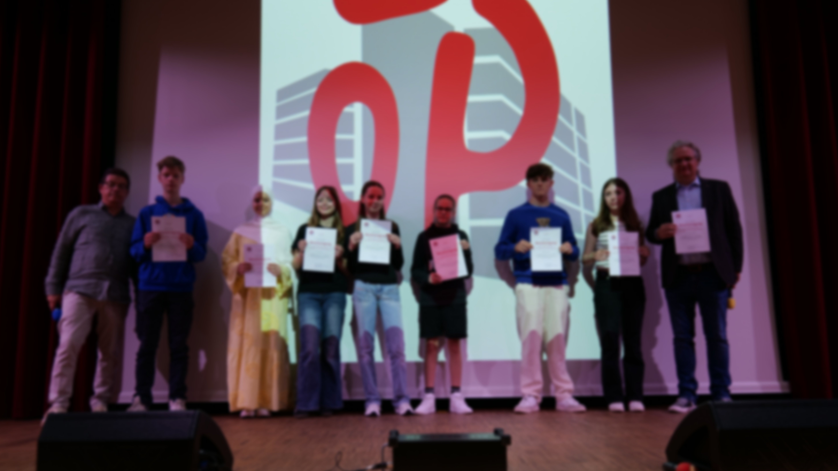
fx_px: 622
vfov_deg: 41.4
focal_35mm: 28
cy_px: 268
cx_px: 420
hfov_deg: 67.9
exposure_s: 1/40
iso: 400
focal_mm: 26
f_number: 3.9
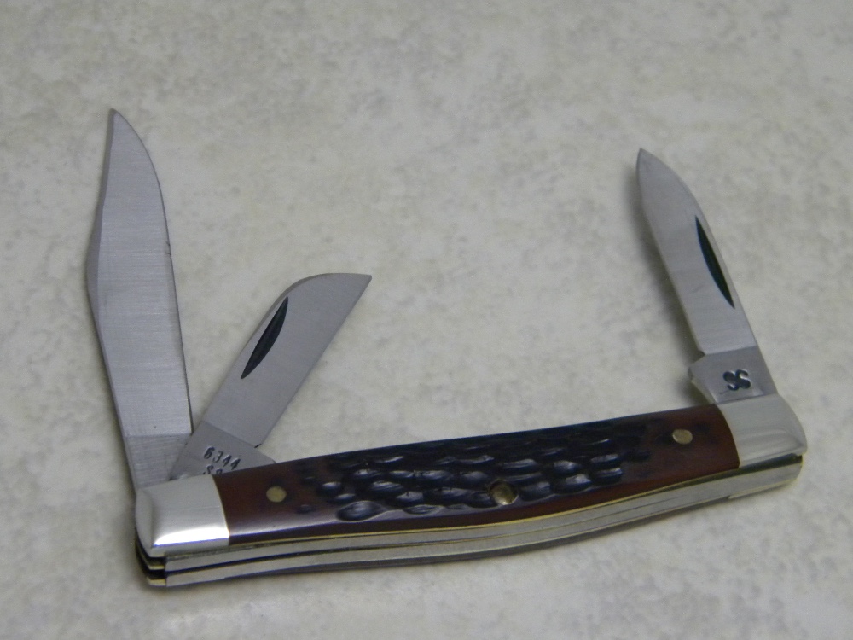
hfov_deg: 18.7
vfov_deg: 14.1
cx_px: 426
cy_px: 320
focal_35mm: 105
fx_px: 2587
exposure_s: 1/25.2
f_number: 4.7
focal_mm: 19
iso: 400
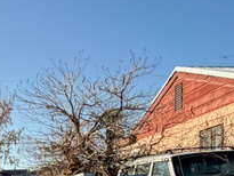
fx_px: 473
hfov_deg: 26.5
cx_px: 9
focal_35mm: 70
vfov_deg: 19.3
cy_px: 232
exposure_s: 1/770
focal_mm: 2.22
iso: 40
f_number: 2.2
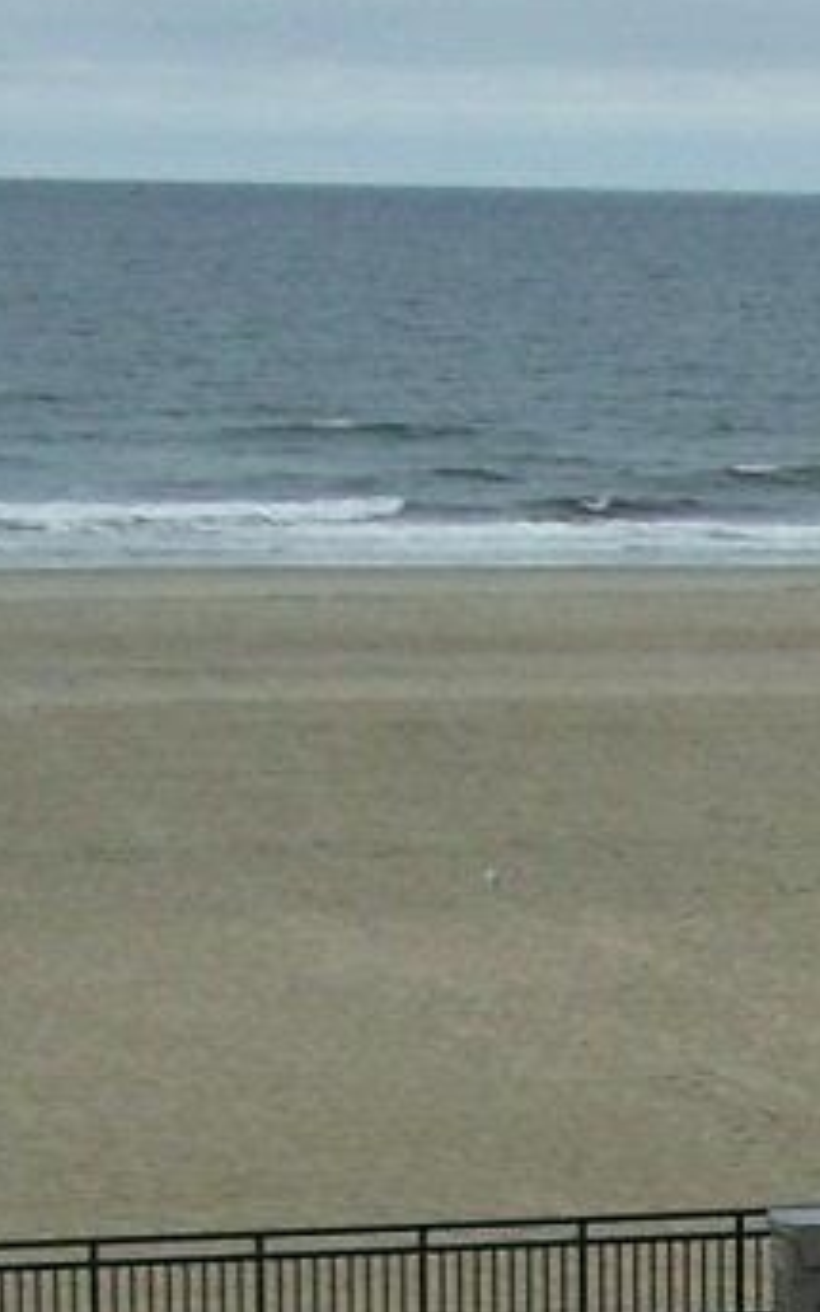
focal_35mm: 175
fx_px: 6257
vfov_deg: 11.8
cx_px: 1976
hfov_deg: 7.1
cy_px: 1323
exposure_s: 1/1000
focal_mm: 6.3
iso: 80
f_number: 4
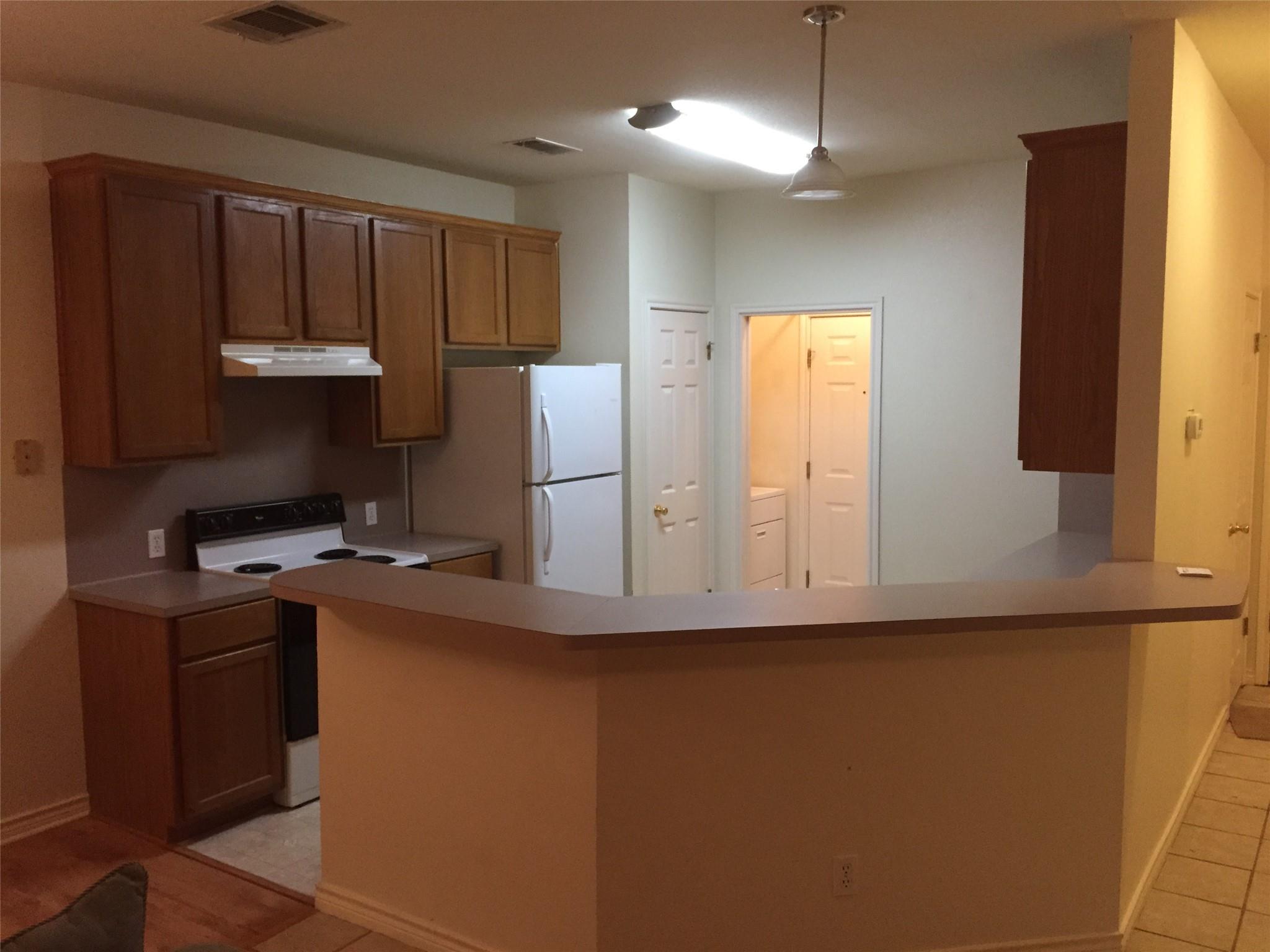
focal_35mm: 29
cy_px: 476
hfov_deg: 61.7
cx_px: 635
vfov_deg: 48.2
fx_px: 1064
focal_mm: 4.15
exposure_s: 1/24
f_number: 2.2
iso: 250
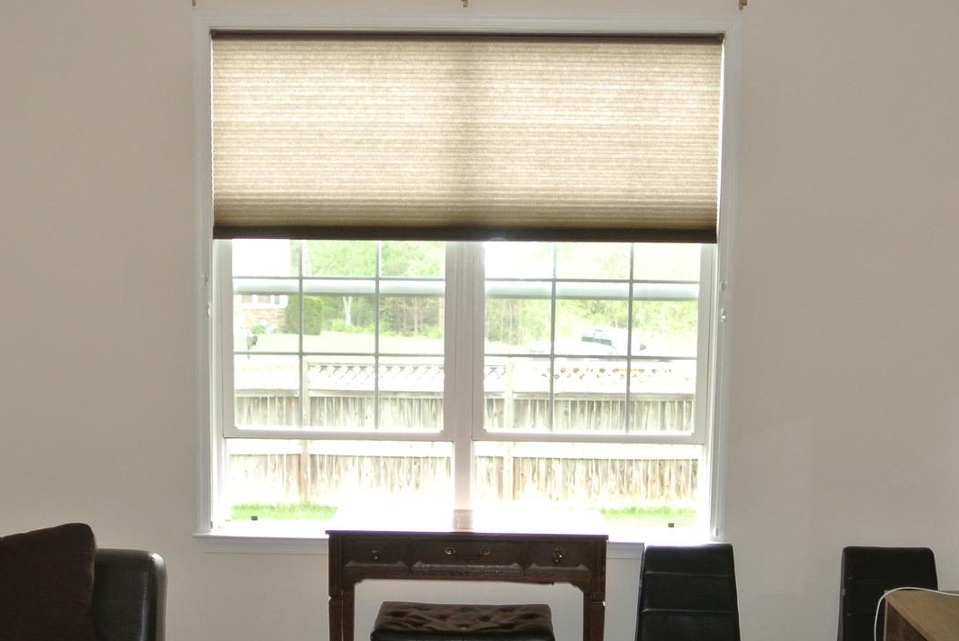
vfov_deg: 25.7
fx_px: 1387
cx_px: 488
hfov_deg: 38.2
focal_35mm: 52
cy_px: 496
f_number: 3.5
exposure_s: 1/60
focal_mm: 10
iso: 400
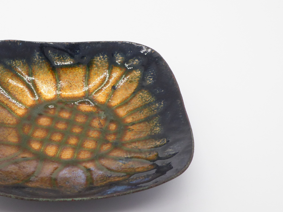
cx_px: 80
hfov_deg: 29.9
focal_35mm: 64
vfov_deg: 22.9
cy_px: 103
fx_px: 523
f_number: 3.7
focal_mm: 6.7
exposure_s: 1/60
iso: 200
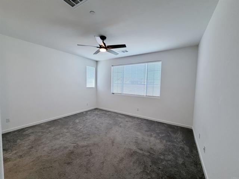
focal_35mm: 14
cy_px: 90
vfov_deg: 85.7
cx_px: 120
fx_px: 97
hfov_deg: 102.1
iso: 125
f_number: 2.2
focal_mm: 2.22
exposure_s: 1/120
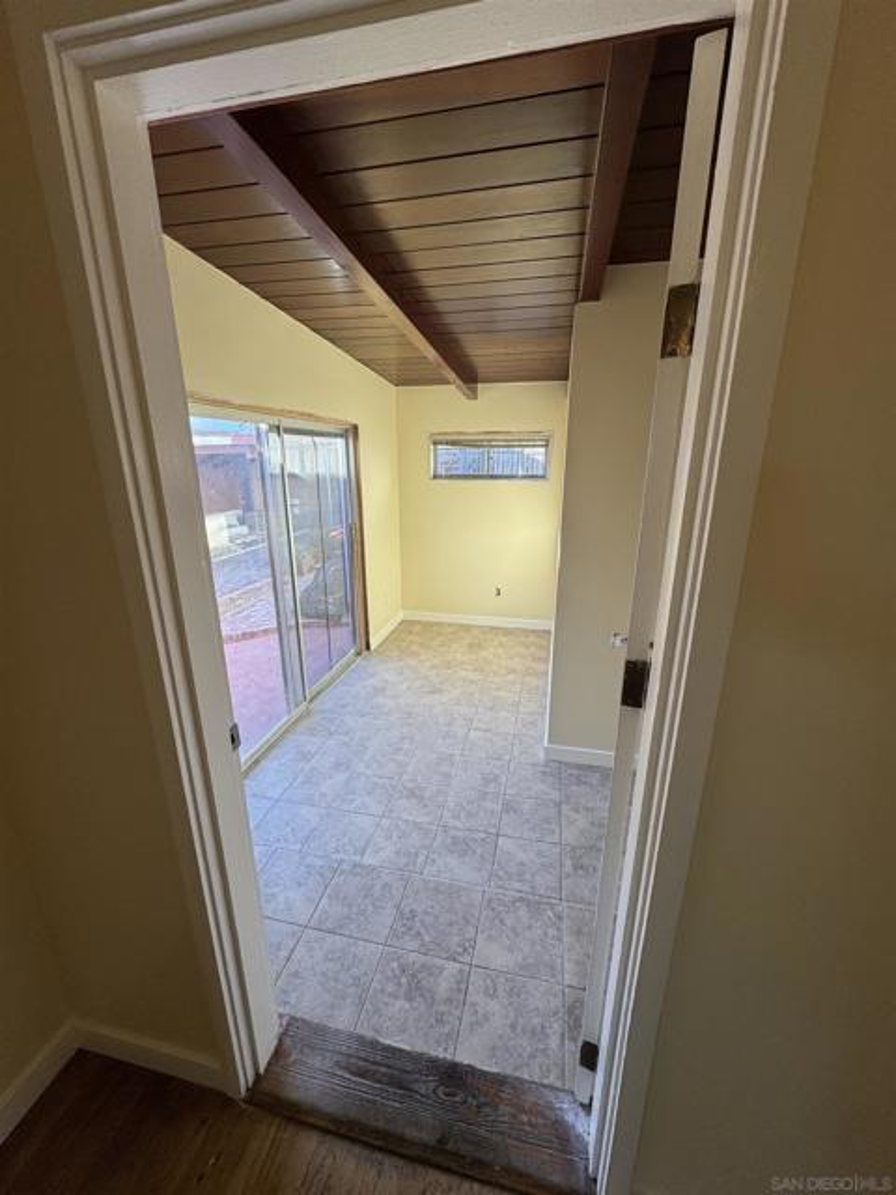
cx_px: 448
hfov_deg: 85.7
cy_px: 598
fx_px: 483
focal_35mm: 14
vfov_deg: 102.1
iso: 64
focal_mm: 2.22
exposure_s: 1/120
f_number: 2.2
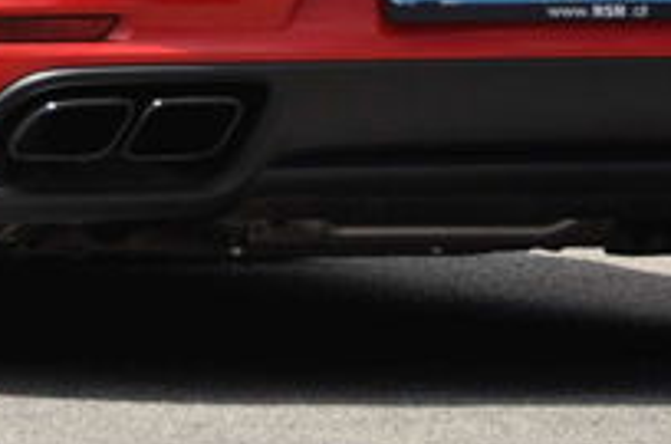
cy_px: -95
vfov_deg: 1.4
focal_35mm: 961
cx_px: 56
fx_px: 17870
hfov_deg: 2.2
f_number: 6
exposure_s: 1/1000
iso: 500
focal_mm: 170
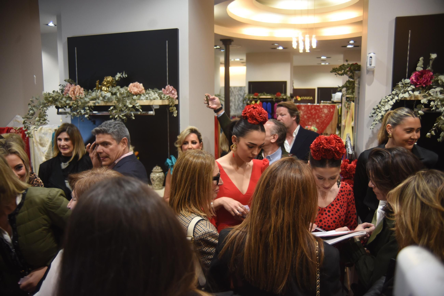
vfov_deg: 45.0
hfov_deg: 63.6
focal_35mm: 29
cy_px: 148
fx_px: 358
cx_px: 222
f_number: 3.5
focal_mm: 29
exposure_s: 1/100
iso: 1400
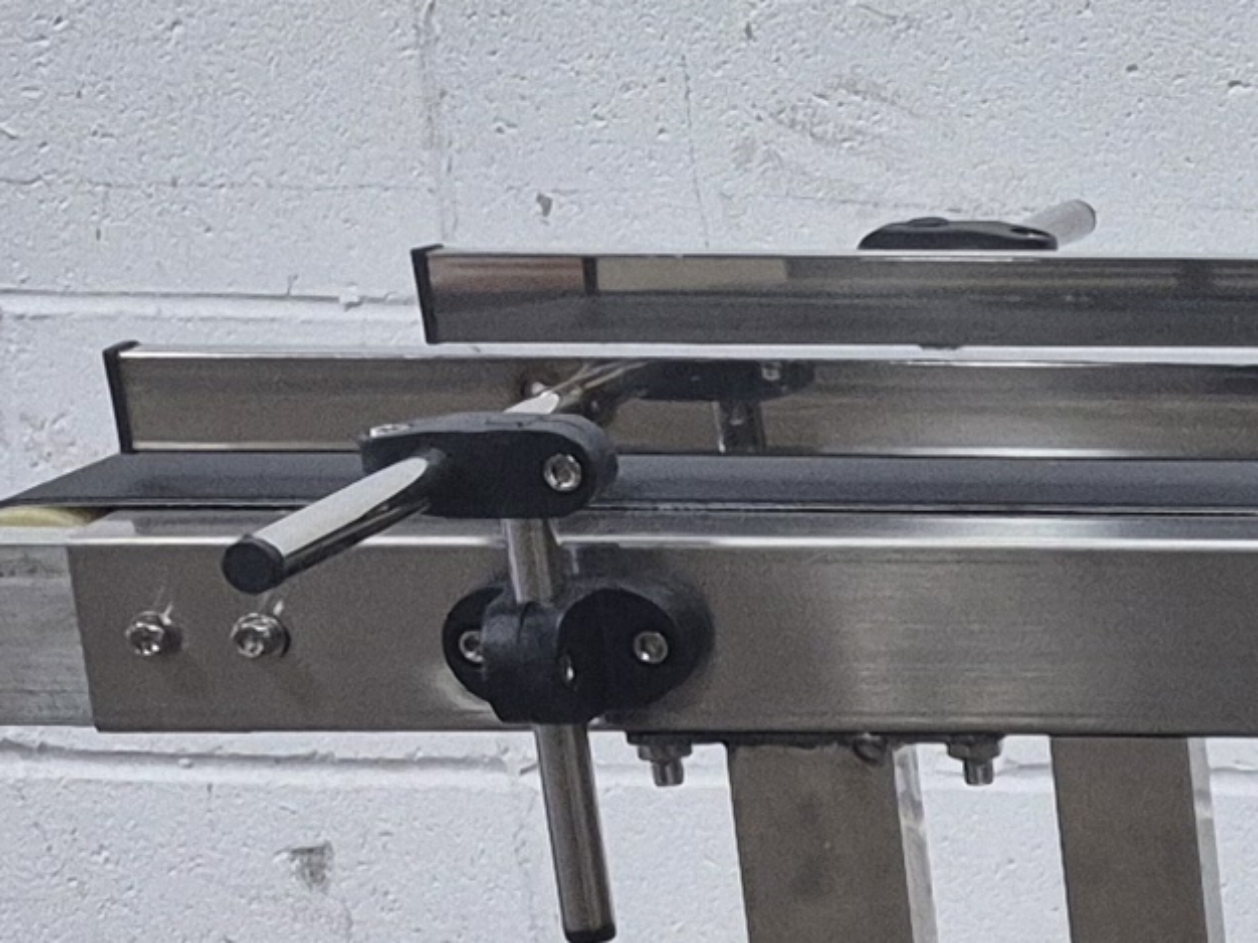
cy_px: 1200
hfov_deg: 11.4
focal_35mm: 147
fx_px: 5340
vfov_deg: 9.9
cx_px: 2916
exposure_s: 1/120
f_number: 1.8
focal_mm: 5.4
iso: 250
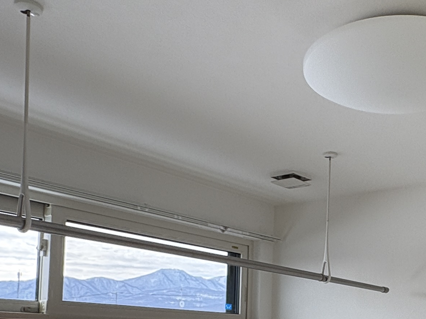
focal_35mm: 48
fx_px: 591
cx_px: 346
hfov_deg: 38.1
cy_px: 309
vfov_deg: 28.6
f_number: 2.2
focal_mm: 2.22
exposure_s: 1/295
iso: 64
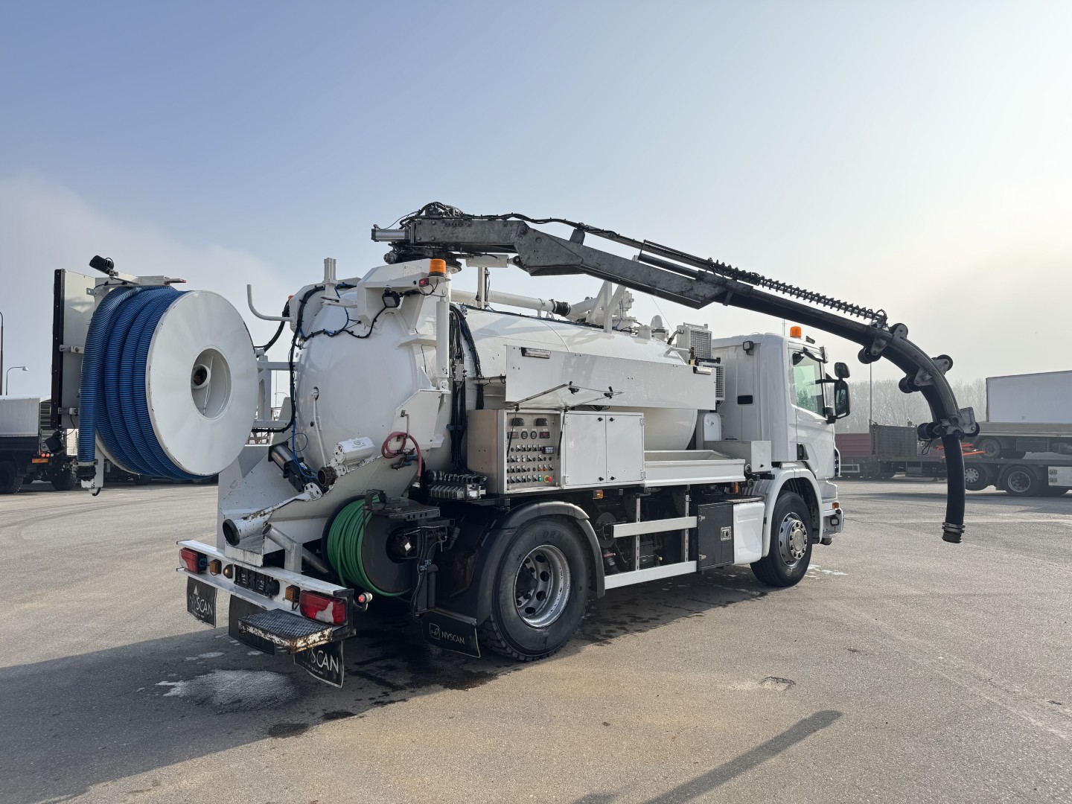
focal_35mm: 24
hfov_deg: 71.6
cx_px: 536
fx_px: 743
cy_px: 402
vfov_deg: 56.8
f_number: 1.78
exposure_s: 1/1678
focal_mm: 6.76
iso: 80
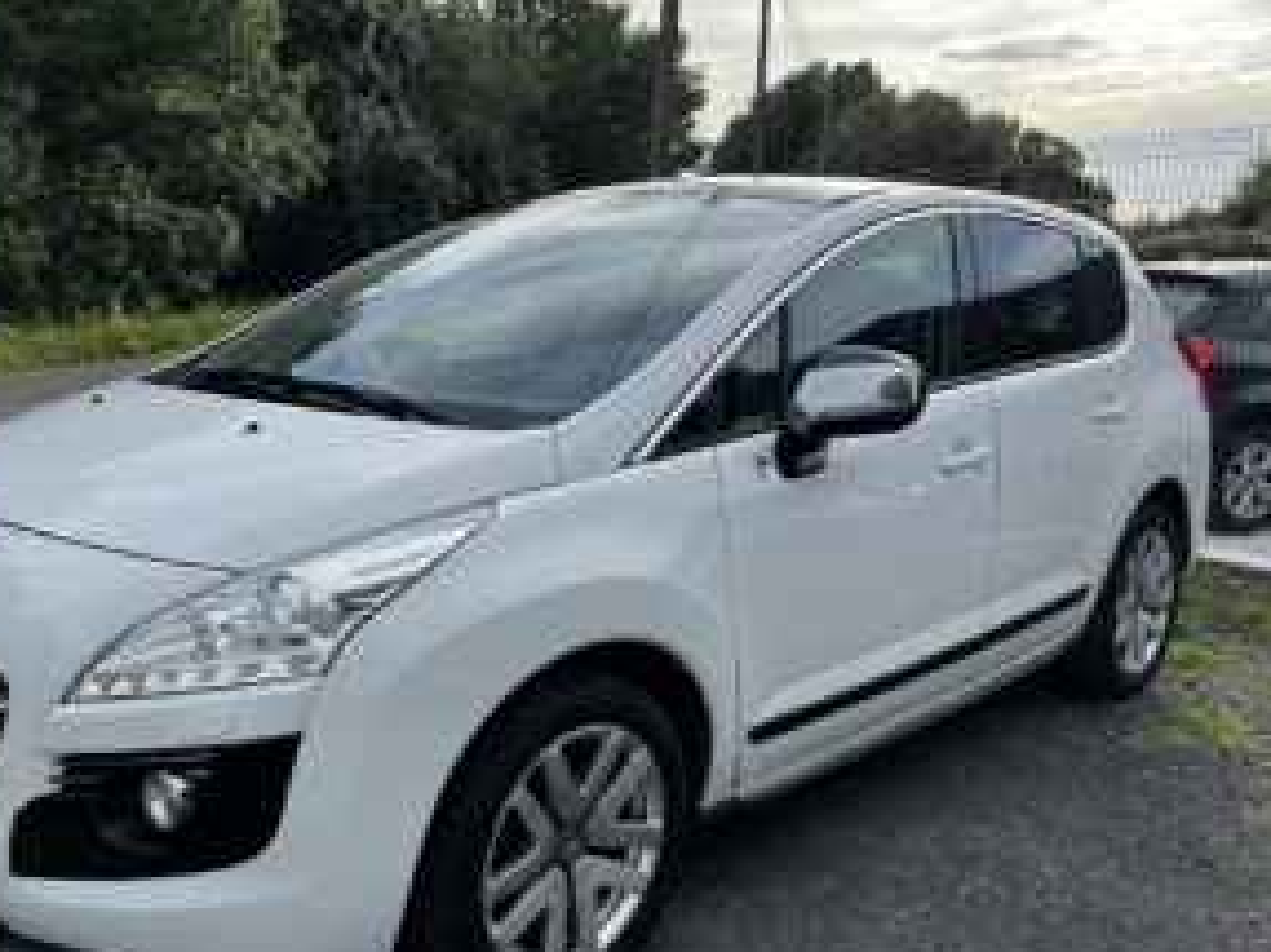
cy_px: 538
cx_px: 556
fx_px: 1248
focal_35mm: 34
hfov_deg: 53.8
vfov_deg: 41.7
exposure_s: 1/1972
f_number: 1.5
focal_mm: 5.7
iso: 50
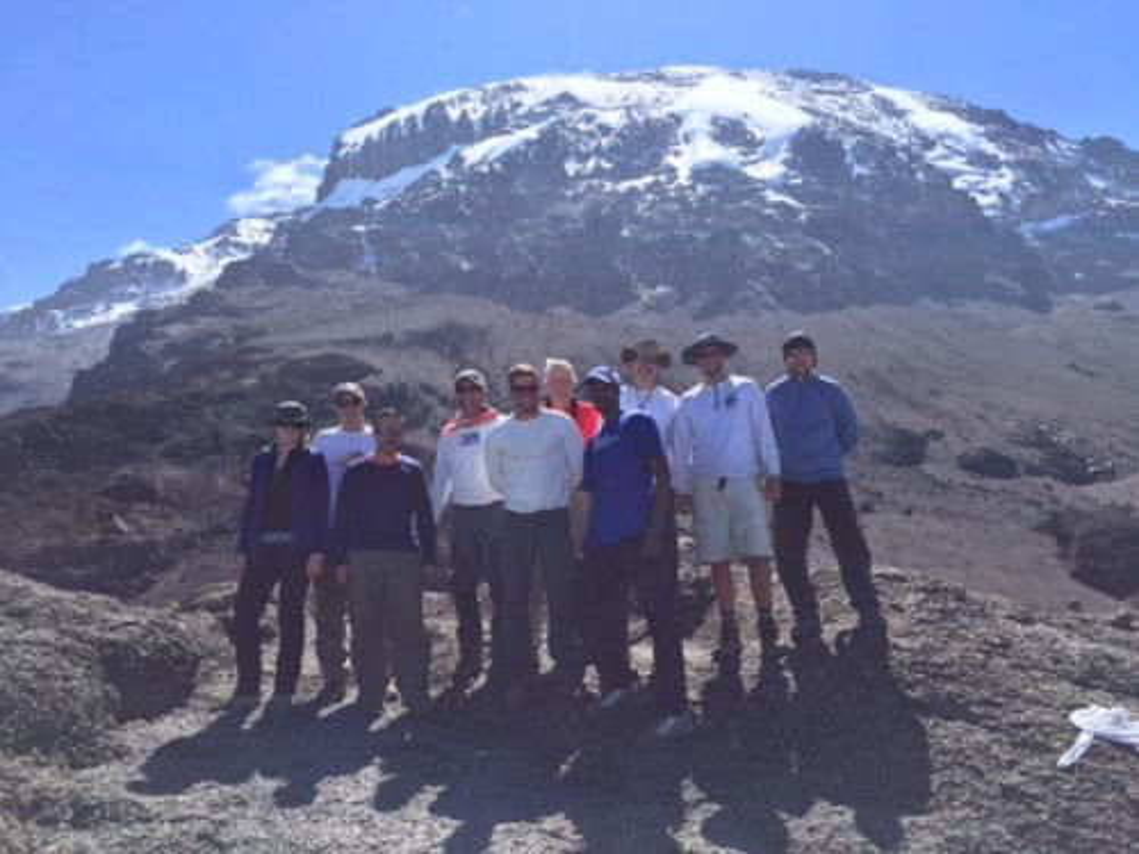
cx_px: 570
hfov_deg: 61.7
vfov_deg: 48.2
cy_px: 427
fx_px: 954
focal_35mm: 29
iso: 32
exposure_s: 1/1799
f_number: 2.2
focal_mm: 4.15
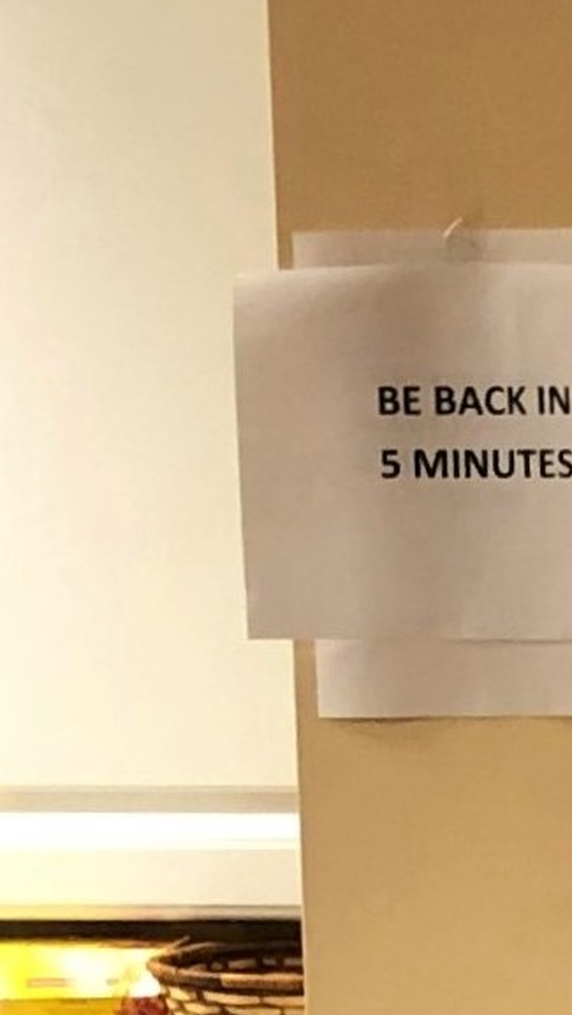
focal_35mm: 134
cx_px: 1537
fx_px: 3609
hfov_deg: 8.1
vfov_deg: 16.0
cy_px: 515
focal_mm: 3.99
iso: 50
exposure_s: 1/15
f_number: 1.8
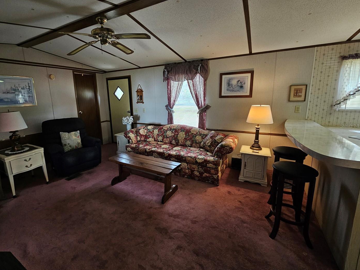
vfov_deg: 81.6
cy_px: 126
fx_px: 156
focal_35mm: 15
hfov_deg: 97.6
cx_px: 157
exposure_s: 1/60
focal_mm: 2.2
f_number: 2.2
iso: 125
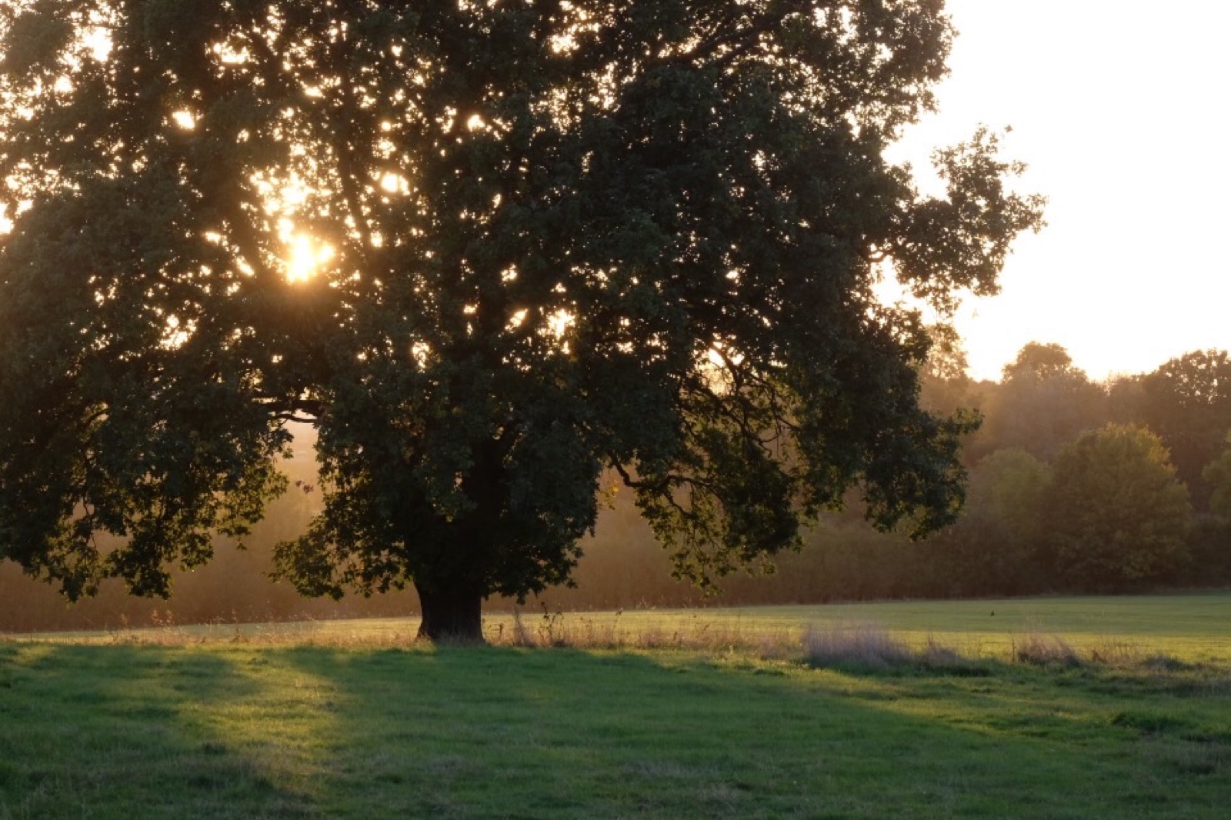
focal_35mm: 129
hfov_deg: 15.9
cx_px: 616
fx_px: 4410
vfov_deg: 10.6
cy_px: 410
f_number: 10
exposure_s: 1/120
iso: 1250
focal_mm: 86
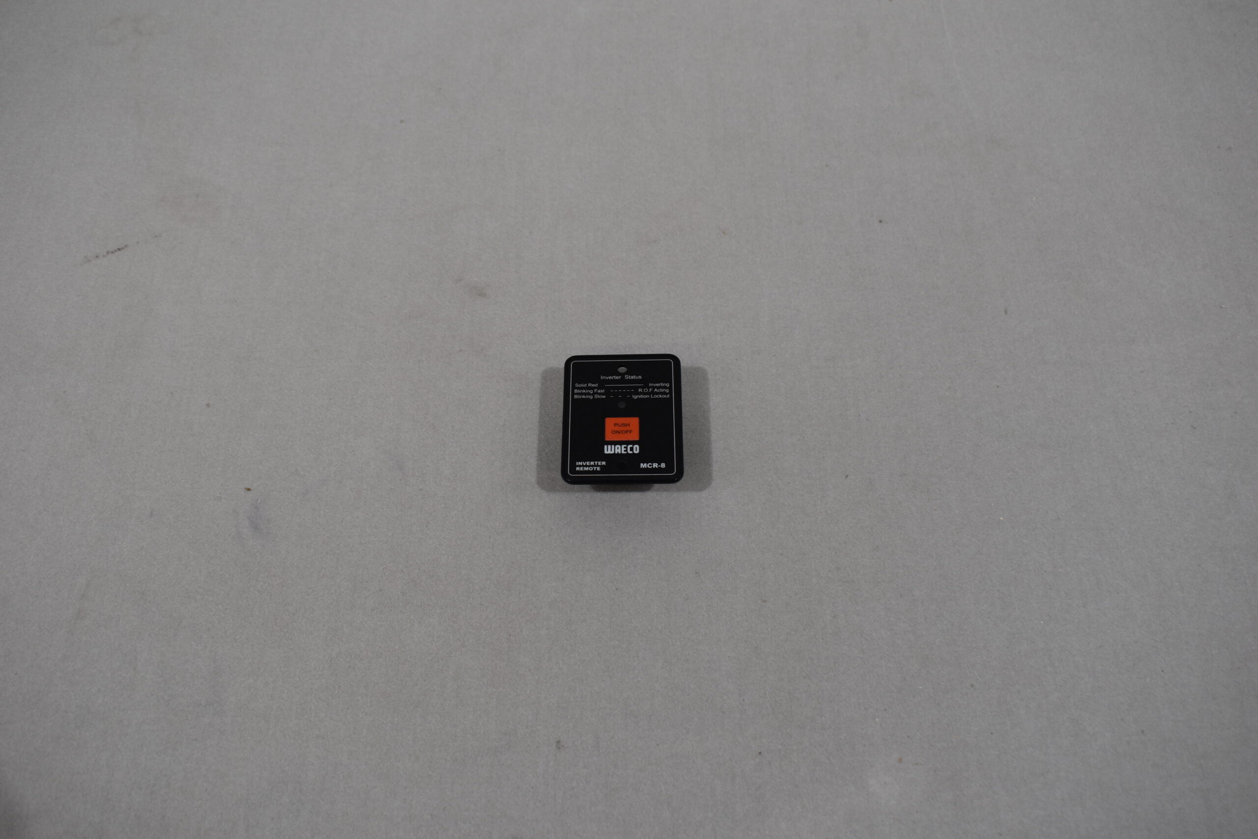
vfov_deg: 35.5
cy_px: 420
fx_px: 1310
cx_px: 629
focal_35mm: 38
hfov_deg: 51.3
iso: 320
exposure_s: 1/125
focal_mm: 25
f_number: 5.6
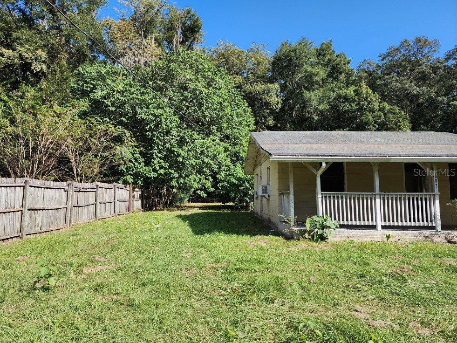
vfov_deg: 56.8
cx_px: 219
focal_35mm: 24
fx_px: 317
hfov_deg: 71.6
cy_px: 172
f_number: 1.8
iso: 12
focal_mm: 6.4
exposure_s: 1/661
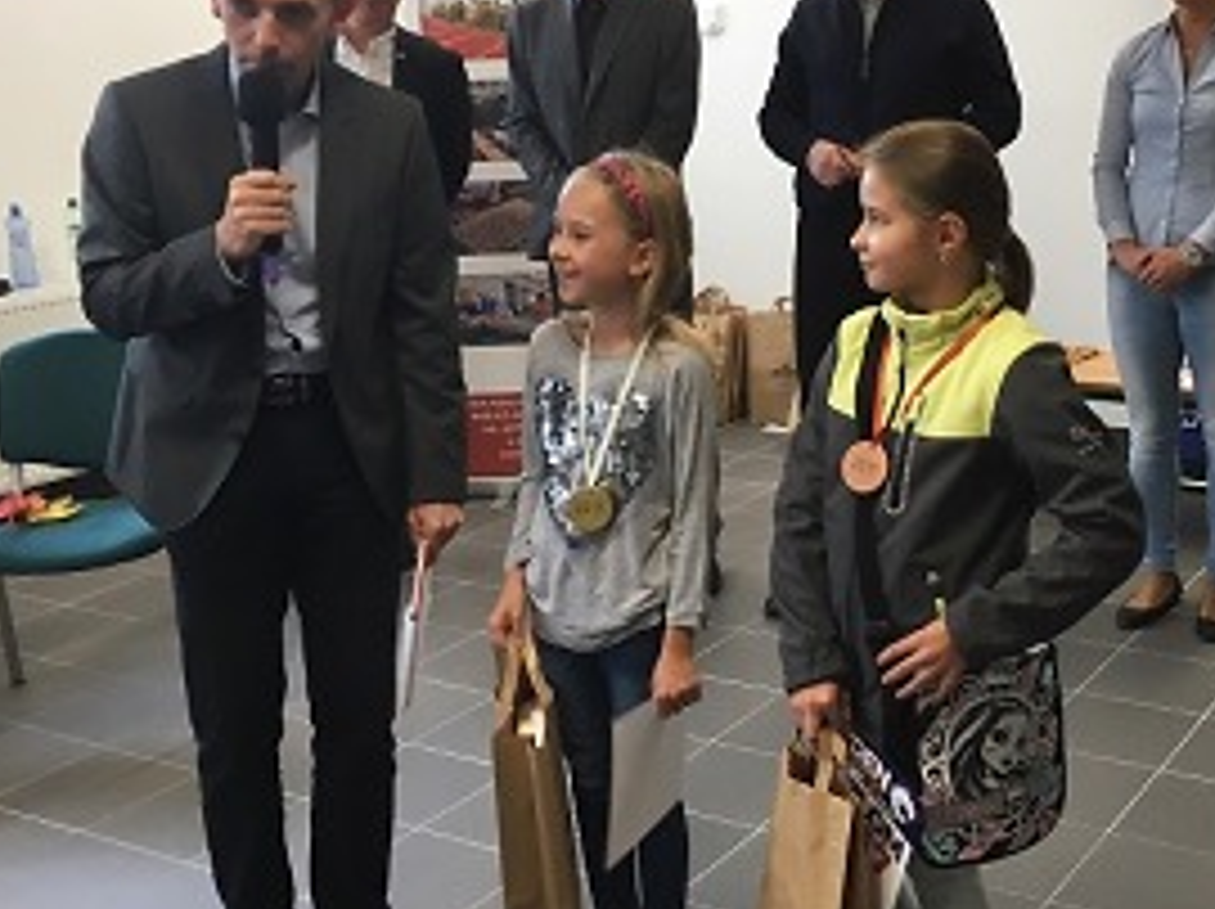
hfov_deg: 43.7
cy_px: 472
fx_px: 1508
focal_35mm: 43
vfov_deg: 33.5
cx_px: 729
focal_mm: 4.15
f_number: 2.2
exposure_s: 1/33
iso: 64
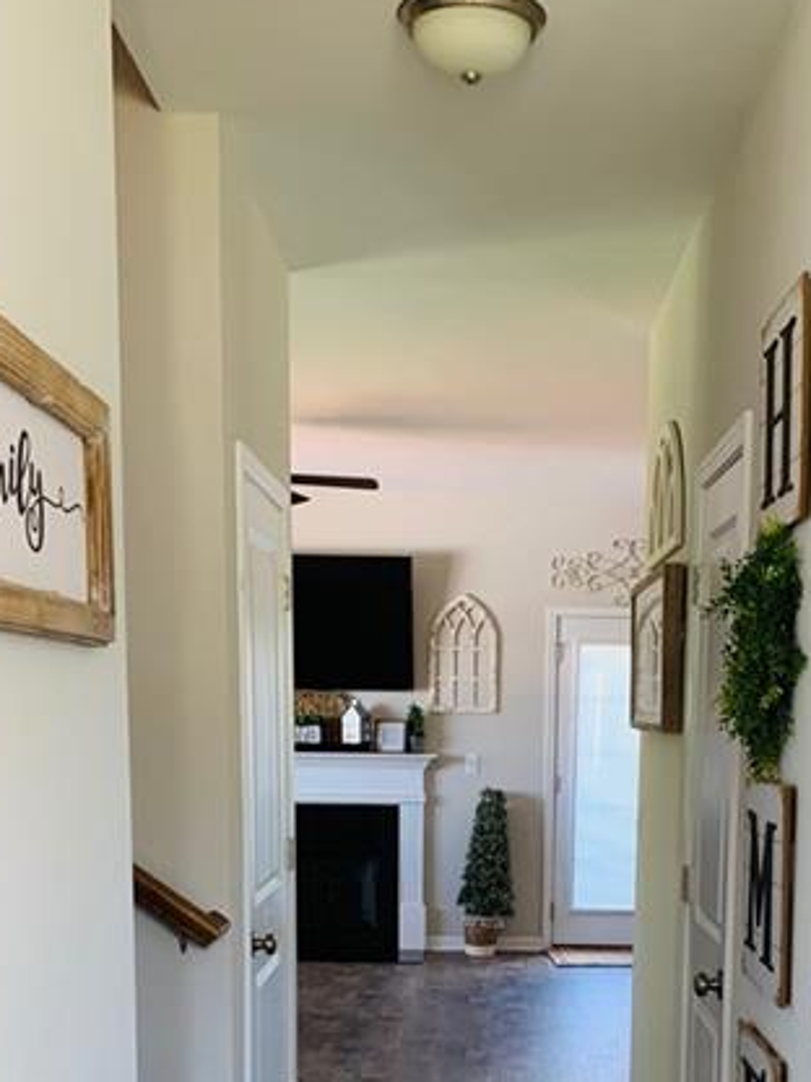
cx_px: 507
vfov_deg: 37.6
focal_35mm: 48
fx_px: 1499
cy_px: 923
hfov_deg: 30.1
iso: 125
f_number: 1.8
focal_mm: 4.25
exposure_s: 1/60
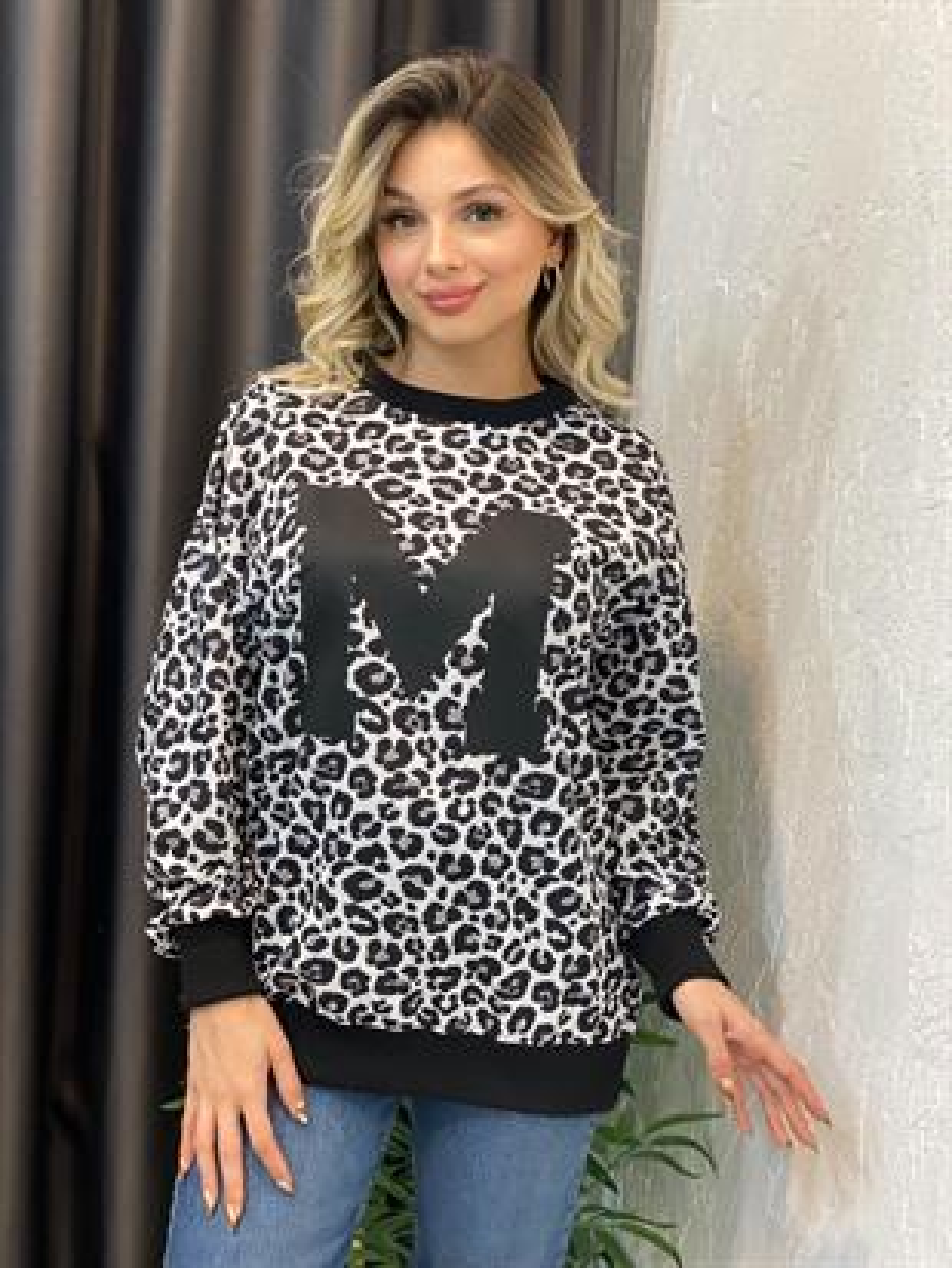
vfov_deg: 36.8
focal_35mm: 52
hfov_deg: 28.0
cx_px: 476
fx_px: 1906
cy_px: 634
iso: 160
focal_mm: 6
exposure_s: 1/100
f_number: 2
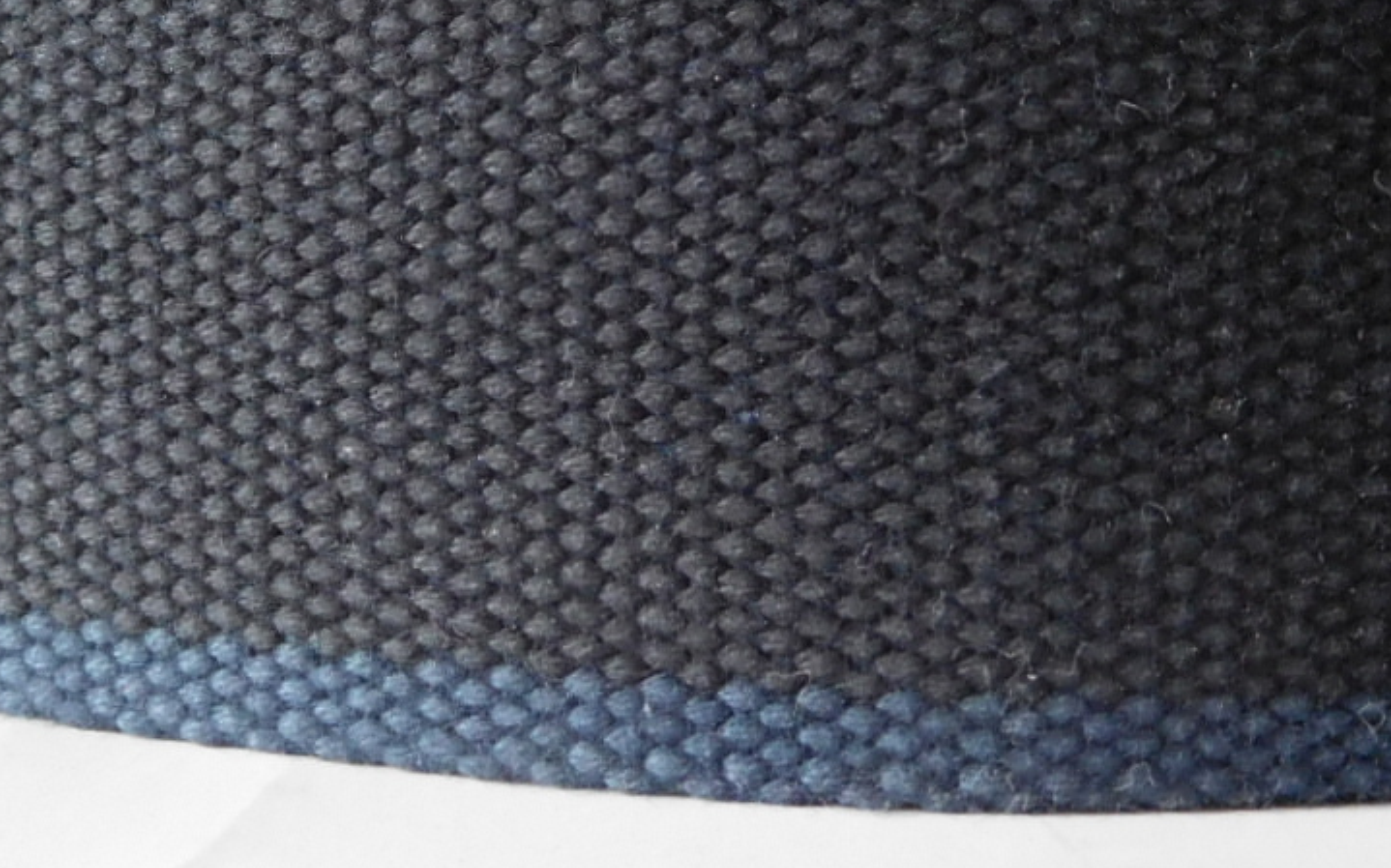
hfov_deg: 34.5
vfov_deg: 22.0
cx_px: 780
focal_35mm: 59
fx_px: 2236
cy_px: 398
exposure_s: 1/13
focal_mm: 4.5
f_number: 3.4
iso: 400
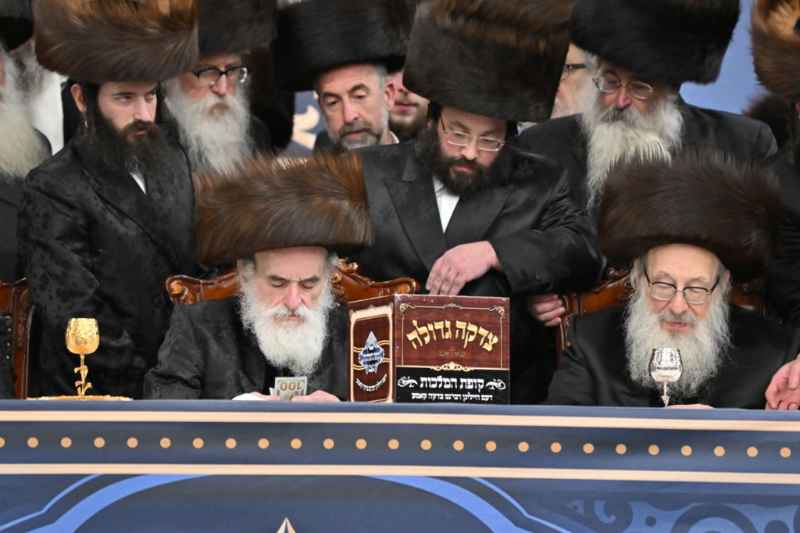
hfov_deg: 6.9
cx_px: 400
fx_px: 6664
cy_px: 266
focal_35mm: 300
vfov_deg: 4.6
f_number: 2.8
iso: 1600
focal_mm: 200
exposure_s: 1/400
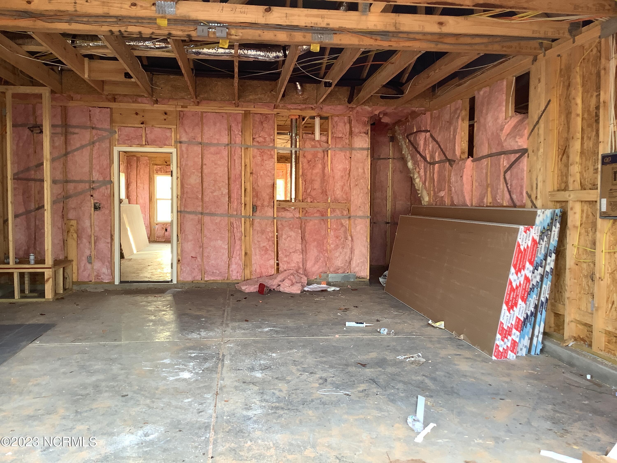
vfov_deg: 45.4
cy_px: 232
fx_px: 553
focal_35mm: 31
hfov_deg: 58.4
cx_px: 308
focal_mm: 3.3
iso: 64
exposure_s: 1/50
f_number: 2.4
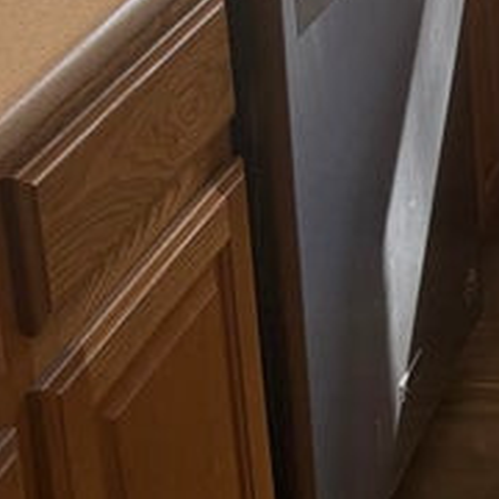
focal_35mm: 109
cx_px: 1157
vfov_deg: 14.5
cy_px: -330
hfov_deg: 12.7
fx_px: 1778
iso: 50
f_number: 1.6
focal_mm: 5.96
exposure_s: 1/283
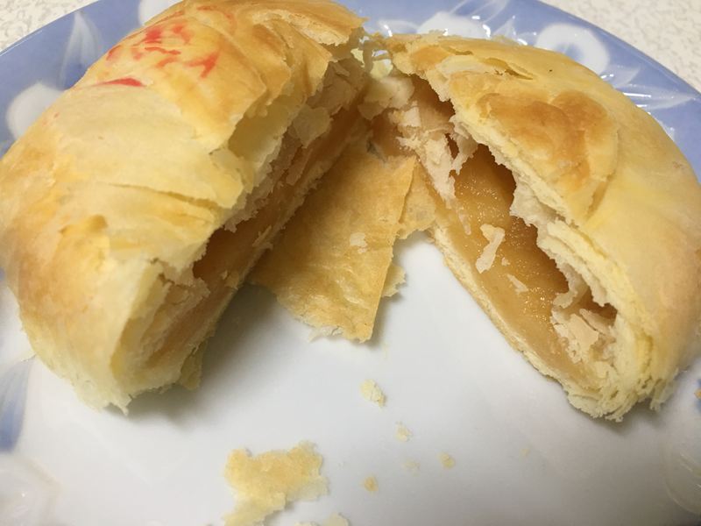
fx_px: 587
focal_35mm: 29
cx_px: 350
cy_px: 263
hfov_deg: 61.7
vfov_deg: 48.2
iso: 40
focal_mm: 4.15
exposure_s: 1/15
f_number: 2.2
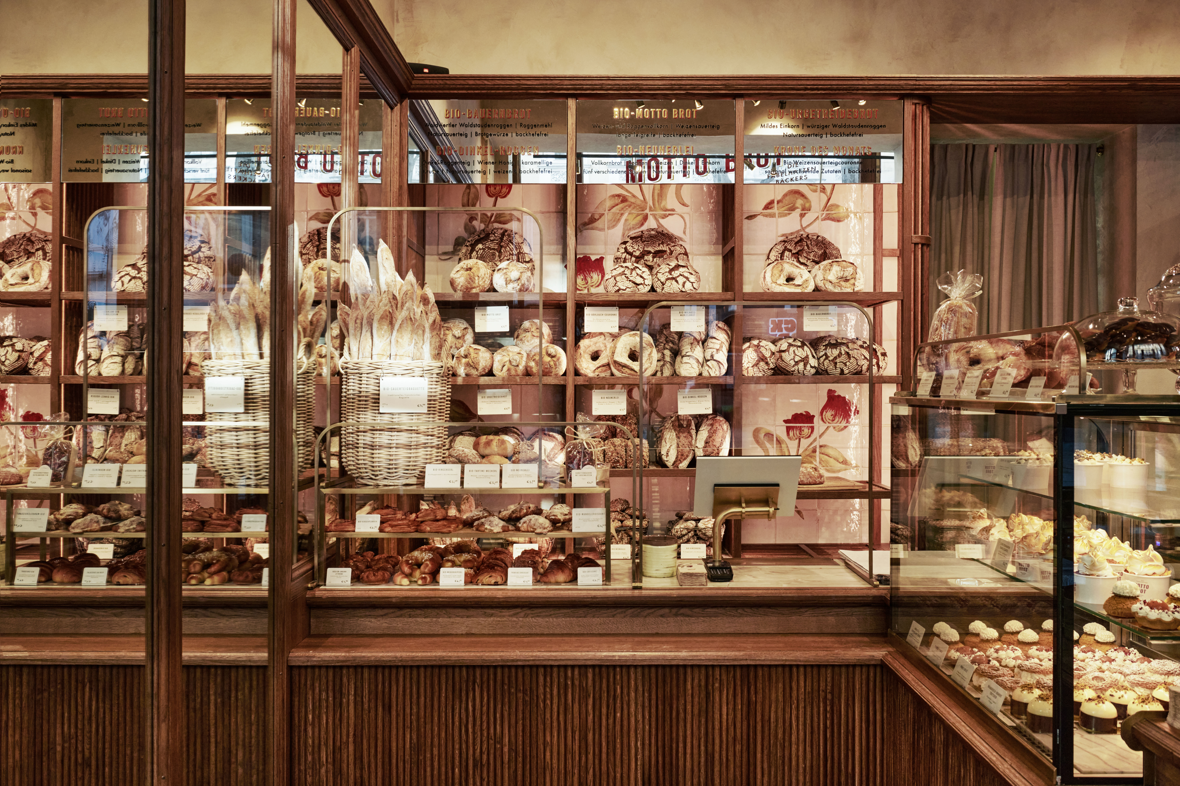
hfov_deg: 58.7
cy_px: 393
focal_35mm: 32
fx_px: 1049
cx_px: 590
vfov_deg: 41.1
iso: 1000
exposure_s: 1/60
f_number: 8
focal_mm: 32
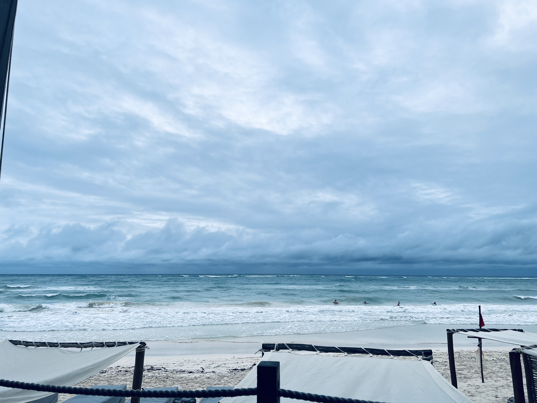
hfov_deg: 67.3
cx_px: 268
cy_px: 202
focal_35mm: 26
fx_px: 403
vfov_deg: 53.1
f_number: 1.5
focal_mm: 5.7
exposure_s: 1/965
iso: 50
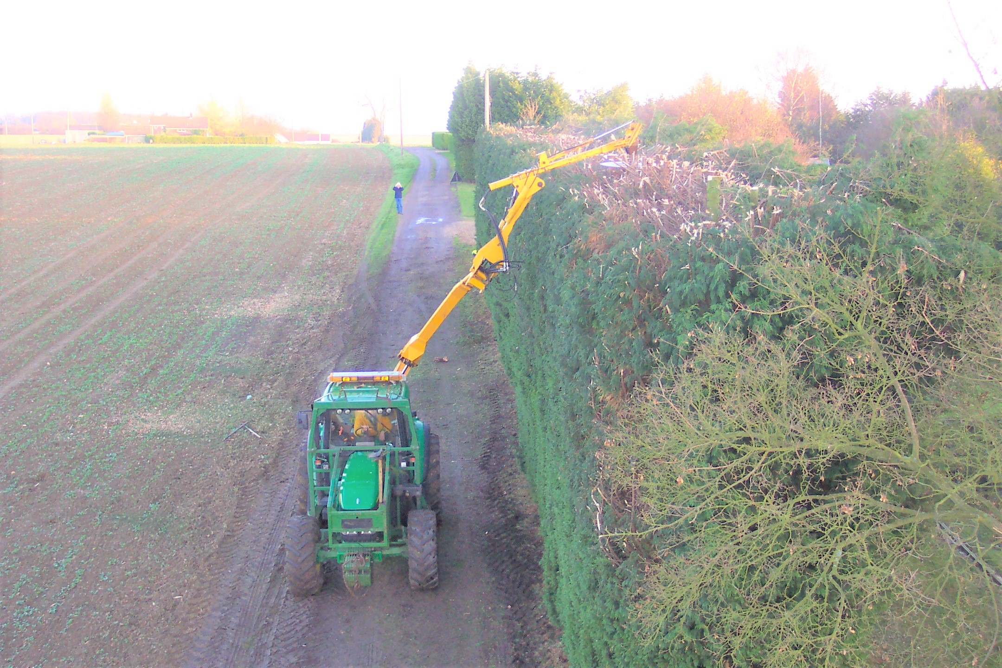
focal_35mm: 38
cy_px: 334
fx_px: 1058
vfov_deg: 35.1
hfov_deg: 50.7
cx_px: 501
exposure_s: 1/60
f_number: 2.8
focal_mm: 8
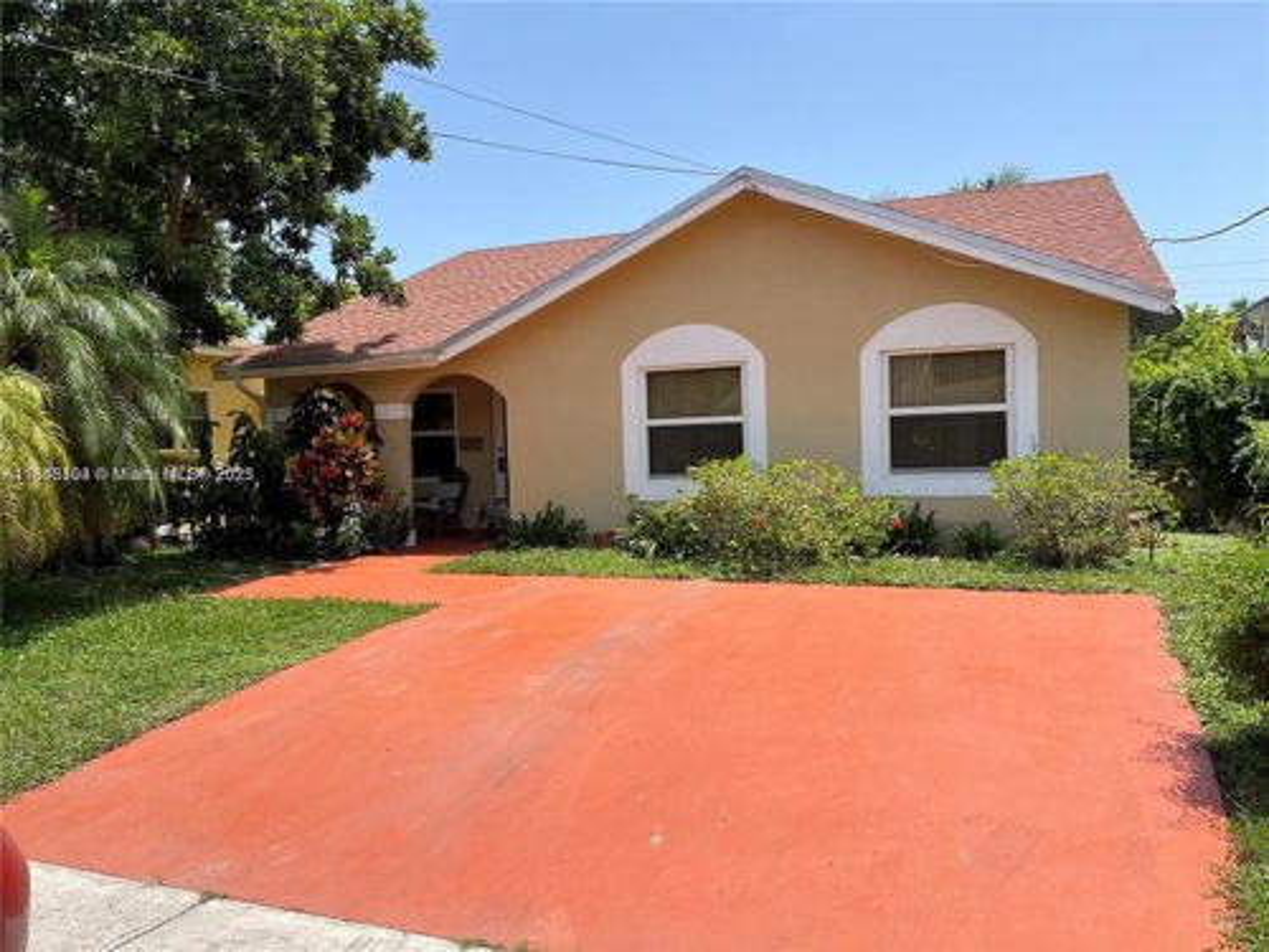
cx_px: 634
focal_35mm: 26
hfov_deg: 67.3
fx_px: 953
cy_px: 476
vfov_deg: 53.1
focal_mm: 5.1
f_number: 1.6
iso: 32
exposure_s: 1/2857
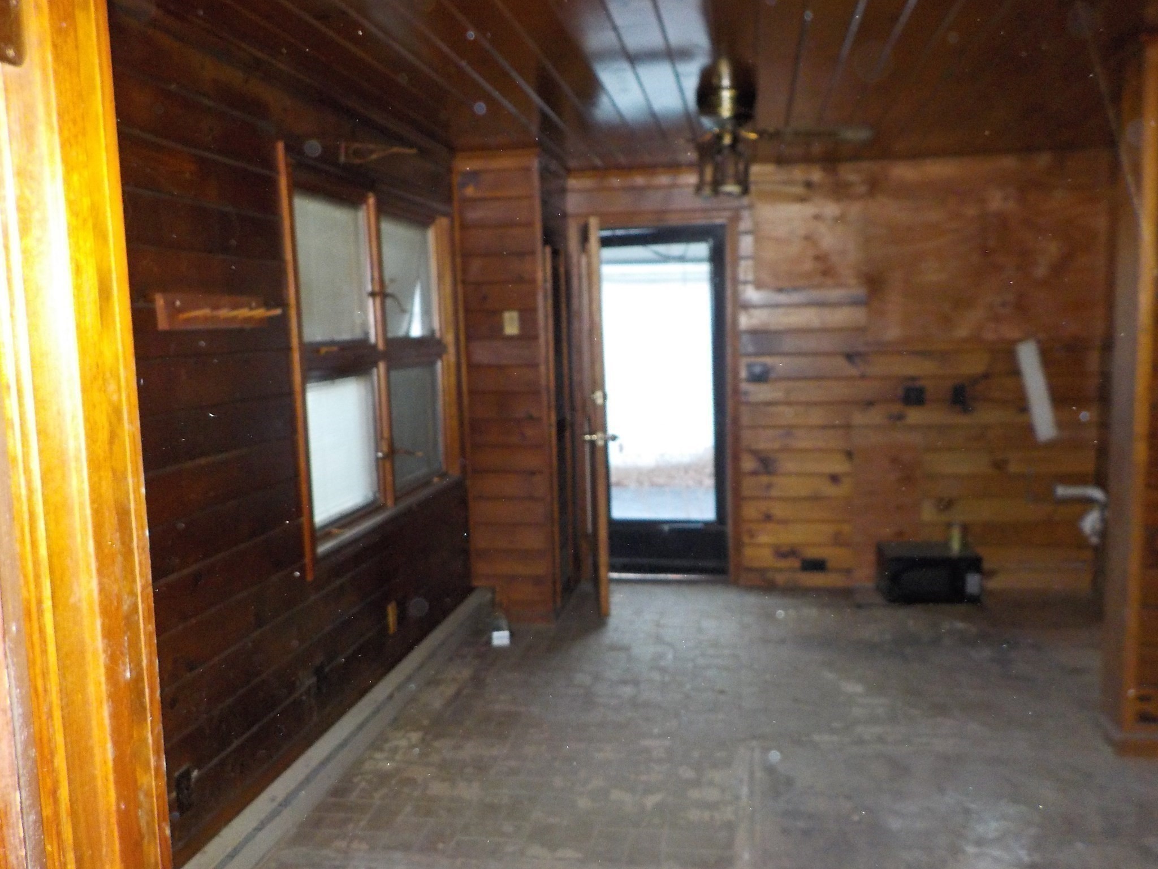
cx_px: 579
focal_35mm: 30
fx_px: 1004
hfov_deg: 60.0
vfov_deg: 46.8
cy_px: 434
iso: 450
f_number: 3.3
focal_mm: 4.1
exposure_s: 1/30
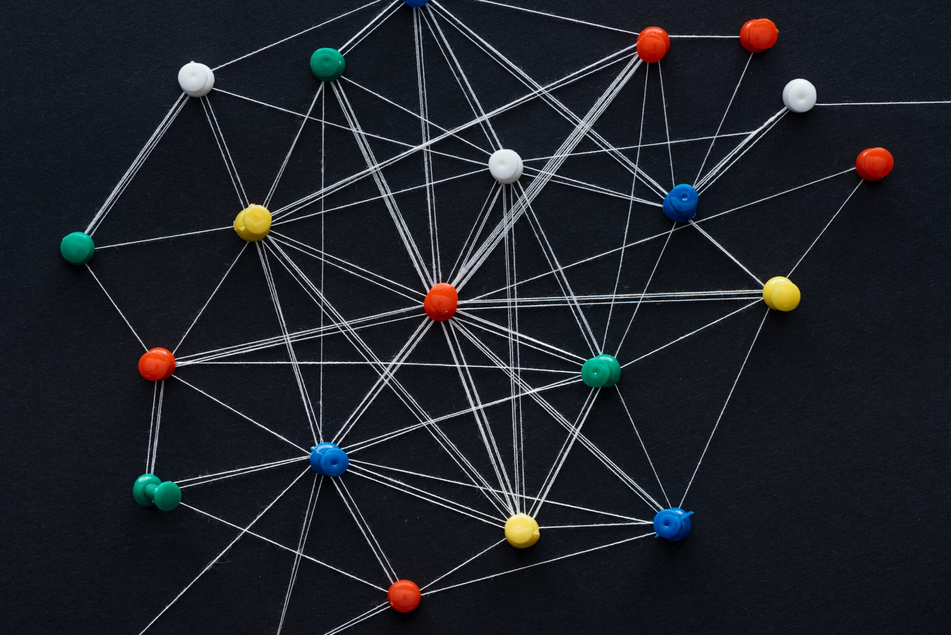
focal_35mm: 115
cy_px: 296
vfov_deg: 11.9
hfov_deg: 17.8
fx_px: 3039
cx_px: 455
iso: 200
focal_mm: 105
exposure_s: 1/160
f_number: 9
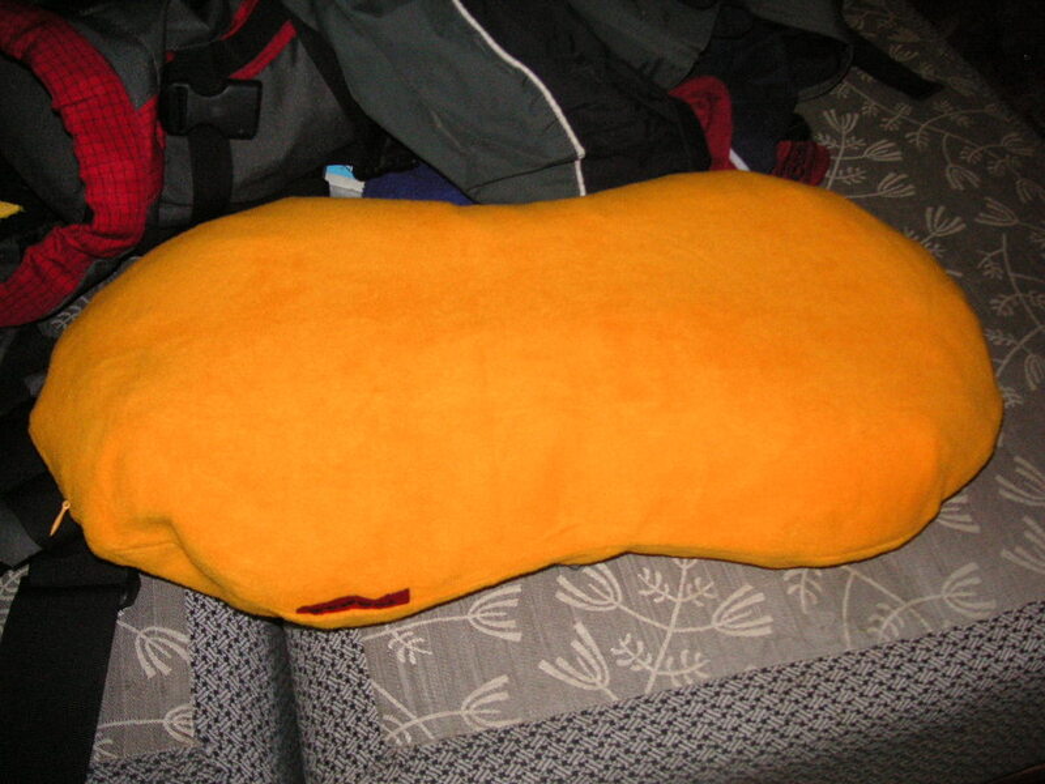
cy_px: 392
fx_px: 1117
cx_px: 522
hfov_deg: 50.1
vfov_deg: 38.7
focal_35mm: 37
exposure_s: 1/45
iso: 160
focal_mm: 6.1
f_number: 2.8
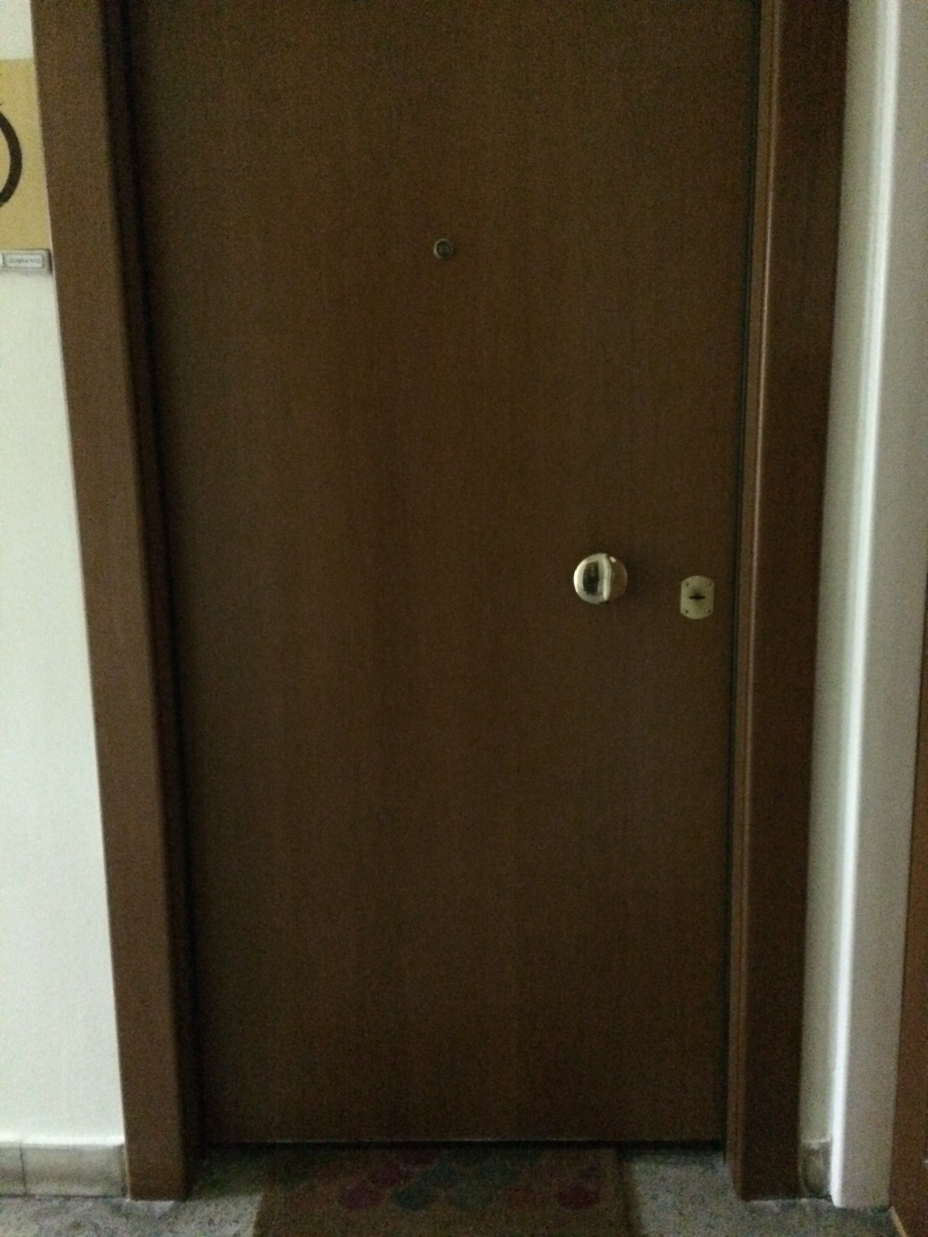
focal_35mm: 29
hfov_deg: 48.2
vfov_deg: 61.7
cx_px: 464
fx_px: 1037
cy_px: 618
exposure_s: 1/17
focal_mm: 4.15
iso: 1600
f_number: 2.2
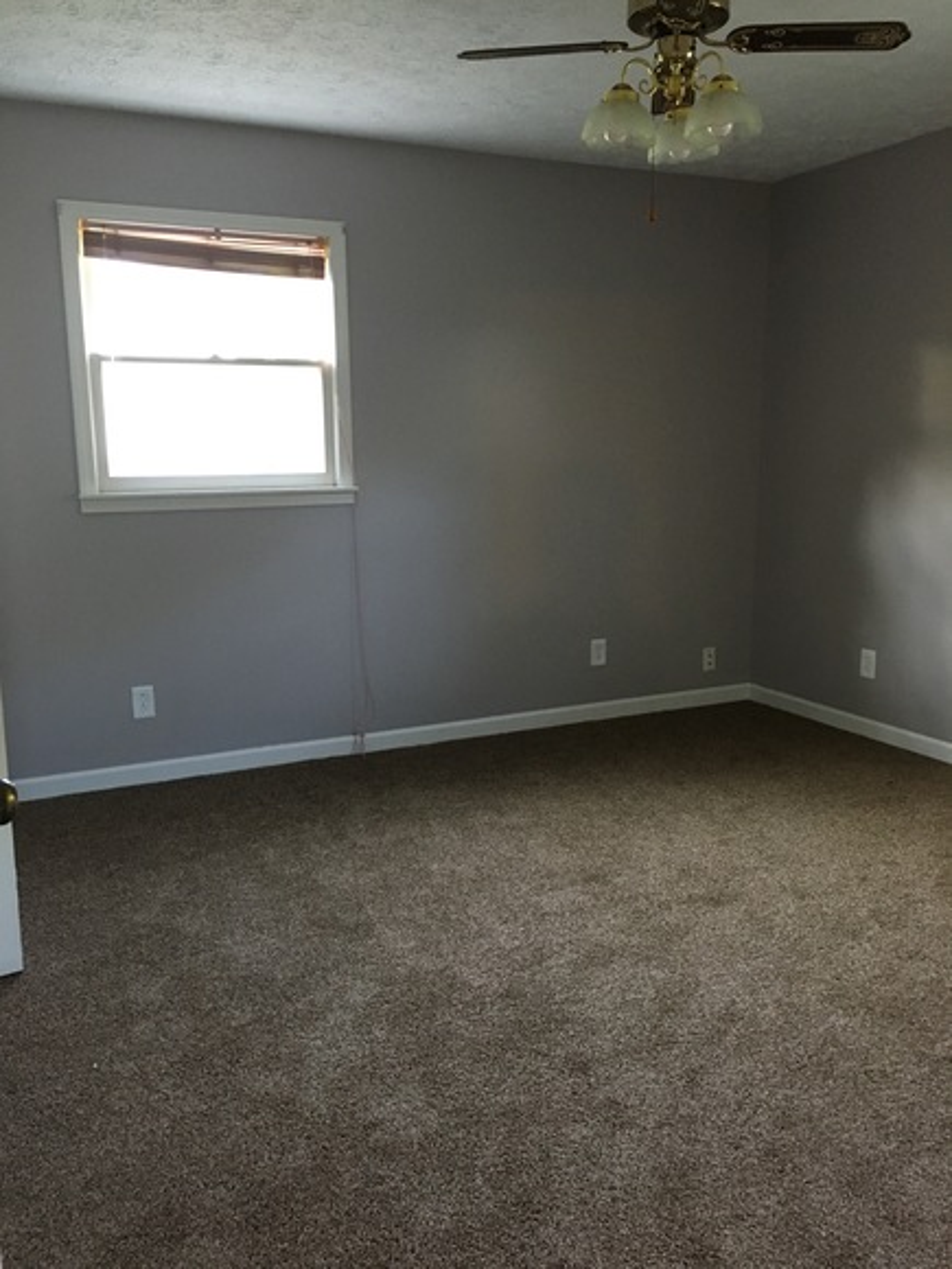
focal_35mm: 29
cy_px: 634
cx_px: 476
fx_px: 1063
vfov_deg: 61.7
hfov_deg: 48.2
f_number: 2.2
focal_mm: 4.15
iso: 200
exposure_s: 1/24
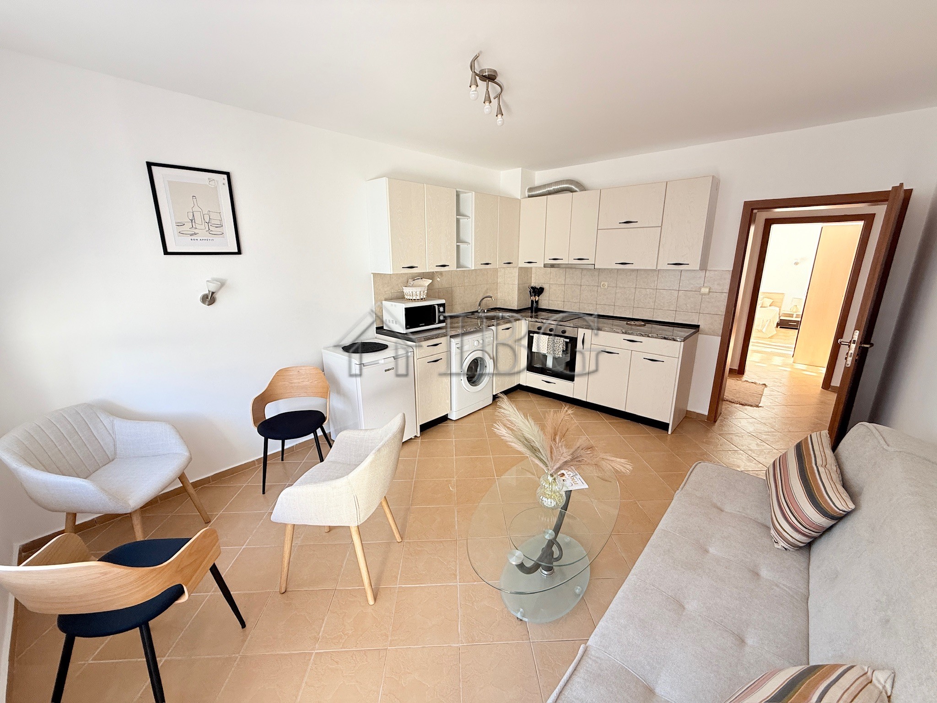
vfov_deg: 85.7
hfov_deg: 102.1
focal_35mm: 14
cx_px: 468
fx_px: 379
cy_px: 352
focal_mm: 2.22
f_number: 2.2
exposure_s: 1/99
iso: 125
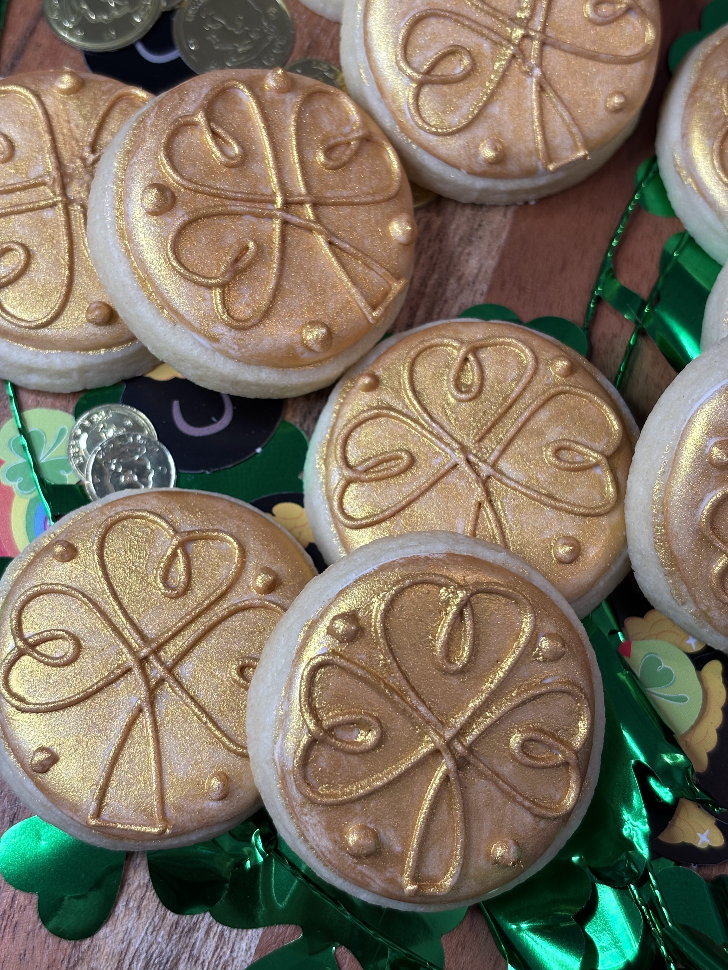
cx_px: 364
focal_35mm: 52
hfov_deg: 28.0
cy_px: 485
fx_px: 1458
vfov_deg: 36.8
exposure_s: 1/60
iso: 25
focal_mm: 5.96
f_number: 1.6
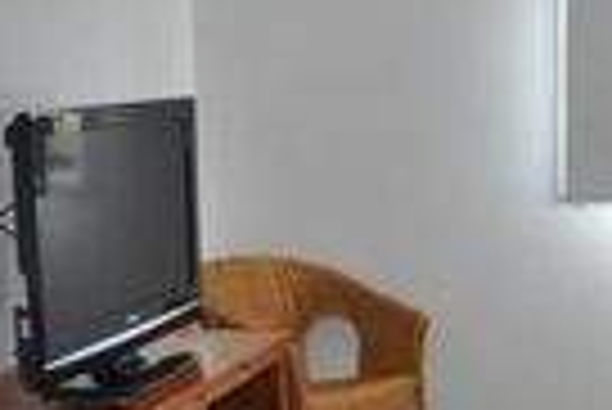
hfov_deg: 23.0
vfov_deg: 16.4
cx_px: 680
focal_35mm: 83
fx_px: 1412
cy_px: 295
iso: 400
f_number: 4.5
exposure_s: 1/80
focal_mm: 16
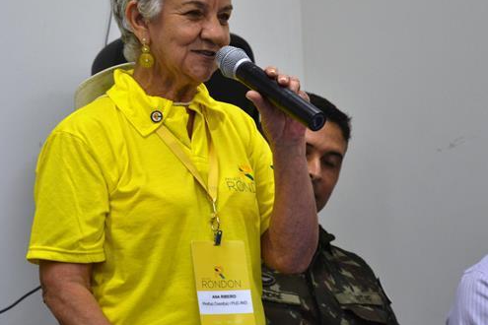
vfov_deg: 7.2
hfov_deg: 10.8
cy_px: 128
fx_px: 2575
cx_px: 213
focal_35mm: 190
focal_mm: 98
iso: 900
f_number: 5.6
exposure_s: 1/60
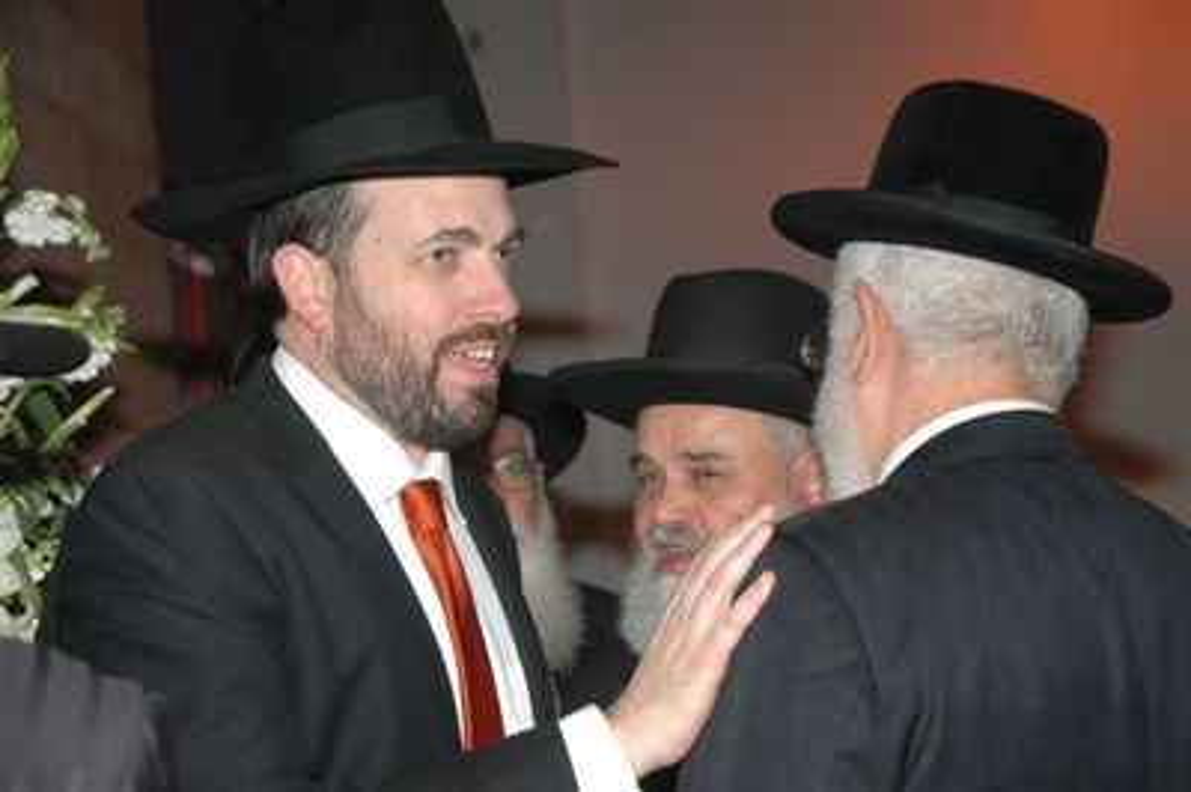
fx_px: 3867
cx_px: 596
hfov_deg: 17.5
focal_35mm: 117
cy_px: 396
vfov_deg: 11.7
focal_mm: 78
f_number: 5.6
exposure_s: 1/60
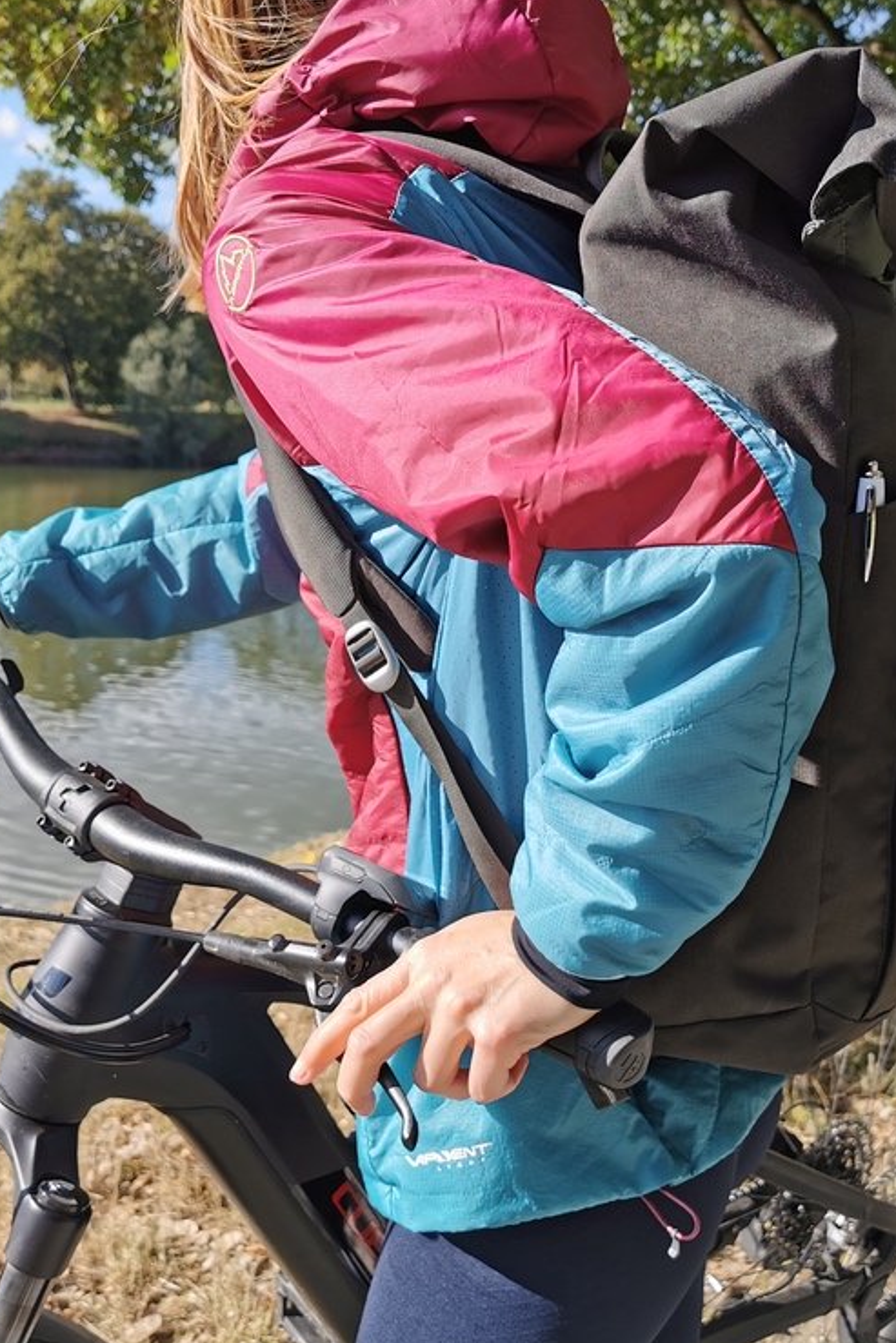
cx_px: 565
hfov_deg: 34.9
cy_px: 674
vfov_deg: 50.7
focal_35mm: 38
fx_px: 1418
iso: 50
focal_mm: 5.56
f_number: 1.6
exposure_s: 1/3226
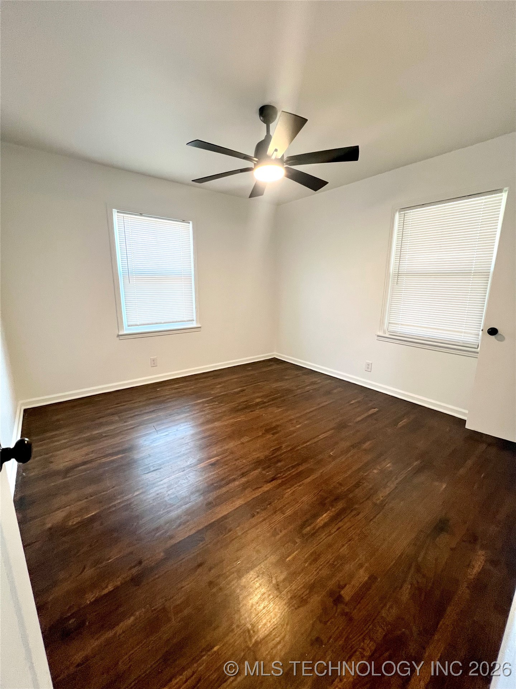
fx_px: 258
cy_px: 344
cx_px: 258
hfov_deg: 89.9
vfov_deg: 106.2
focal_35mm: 13
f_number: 1.8
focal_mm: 1.57
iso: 250
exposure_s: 1/60
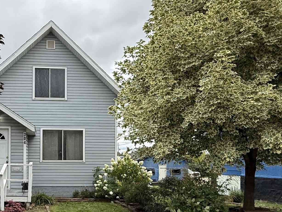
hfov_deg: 50.2
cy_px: 155
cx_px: 66
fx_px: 285
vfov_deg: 39.8
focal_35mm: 35
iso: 64
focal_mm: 2.22
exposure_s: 1/579
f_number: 2.2
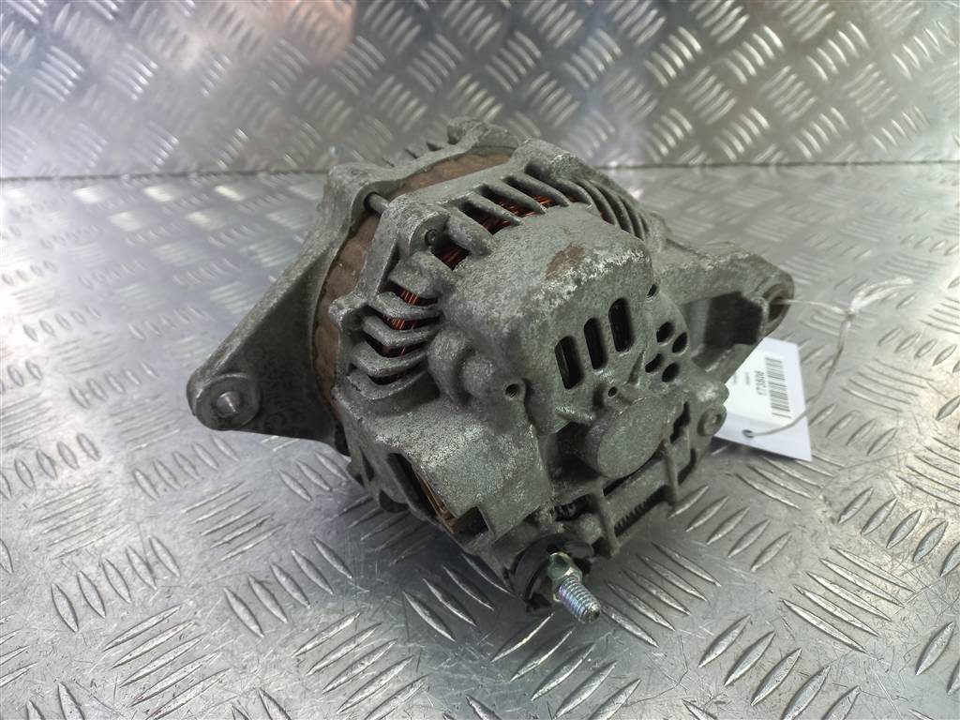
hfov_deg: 69.4
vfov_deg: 54.9
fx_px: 693
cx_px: 480
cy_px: 360
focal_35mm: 25
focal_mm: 4.6
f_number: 1.8
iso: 64
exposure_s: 1/50
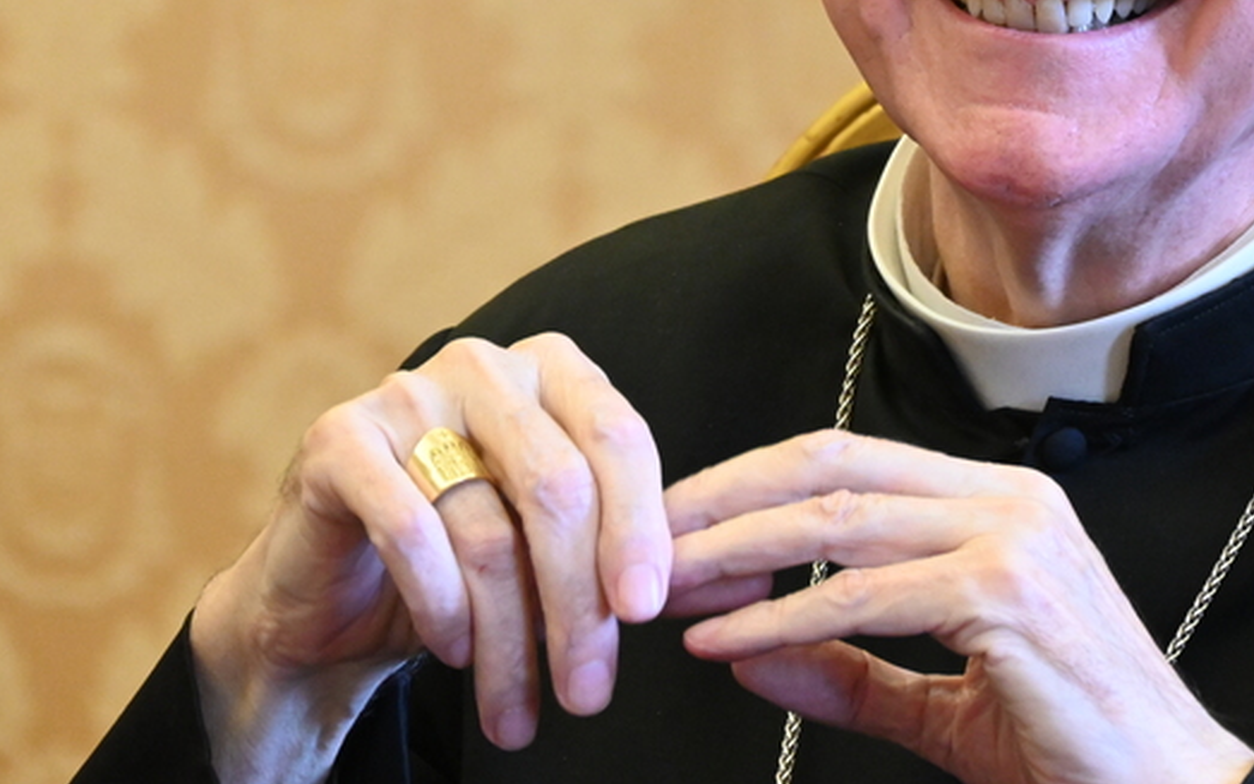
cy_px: 37
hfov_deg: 6.2
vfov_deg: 3.9
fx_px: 11483
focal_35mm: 336
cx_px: 873
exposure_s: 1/60
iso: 3200
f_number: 6
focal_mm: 115
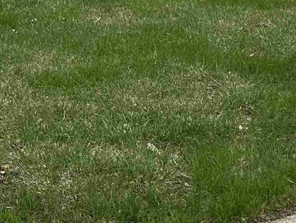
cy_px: -168
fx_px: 1001
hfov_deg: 16.6
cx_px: 275
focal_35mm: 117
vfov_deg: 11.8
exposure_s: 1/3247
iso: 80
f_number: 1.78
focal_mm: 6.86
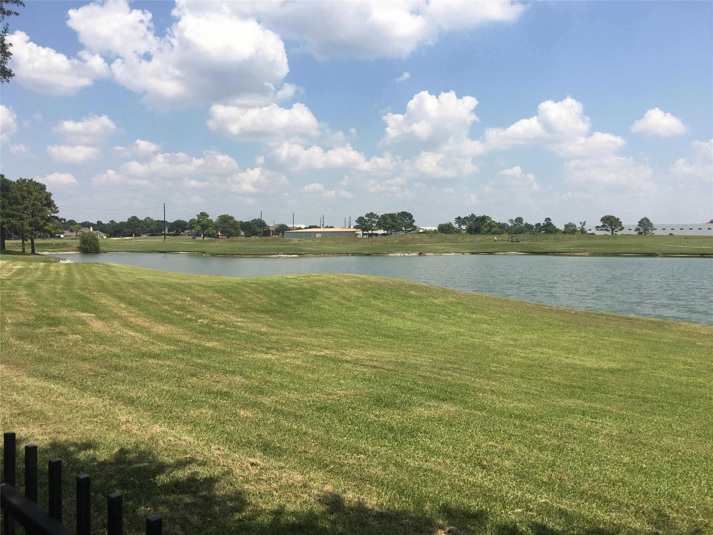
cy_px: 268
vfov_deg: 48.2
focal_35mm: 29
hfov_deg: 61.7
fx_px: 597
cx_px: 356
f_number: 2.2
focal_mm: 4.15
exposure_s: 1/2024
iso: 25
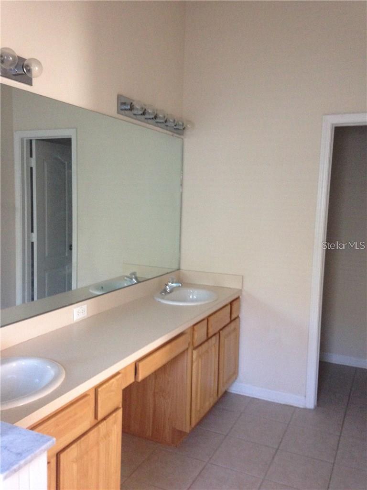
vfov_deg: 55.4
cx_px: 184
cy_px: 245
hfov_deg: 42.9
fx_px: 466
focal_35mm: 33
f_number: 2.4
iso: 250
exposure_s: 1/20
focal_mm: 4.12
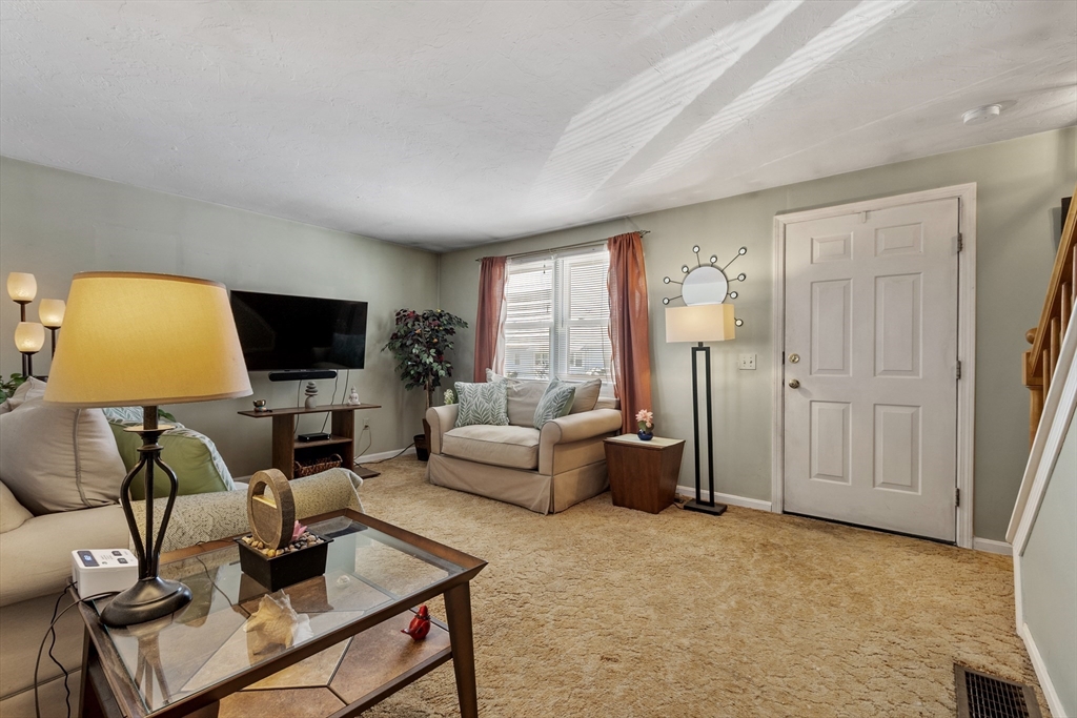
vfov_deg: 77.3
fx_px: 449
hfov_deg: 100.4
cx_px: 538
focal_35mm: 15
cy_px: 359
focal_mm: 10
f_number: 7.1
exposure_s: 1/1.67
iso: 400
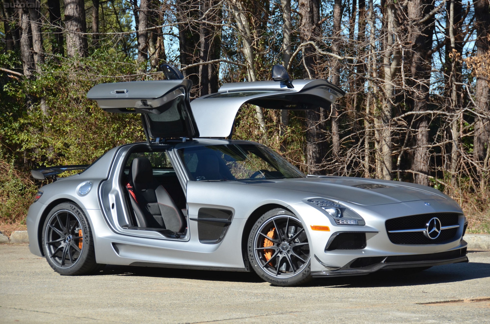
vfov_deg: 10.1
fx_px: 1834
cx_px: 245
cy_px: 162
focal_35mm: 135
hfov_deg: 15.2
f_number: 6.3
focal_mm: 90
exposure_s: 1/1600
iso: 400
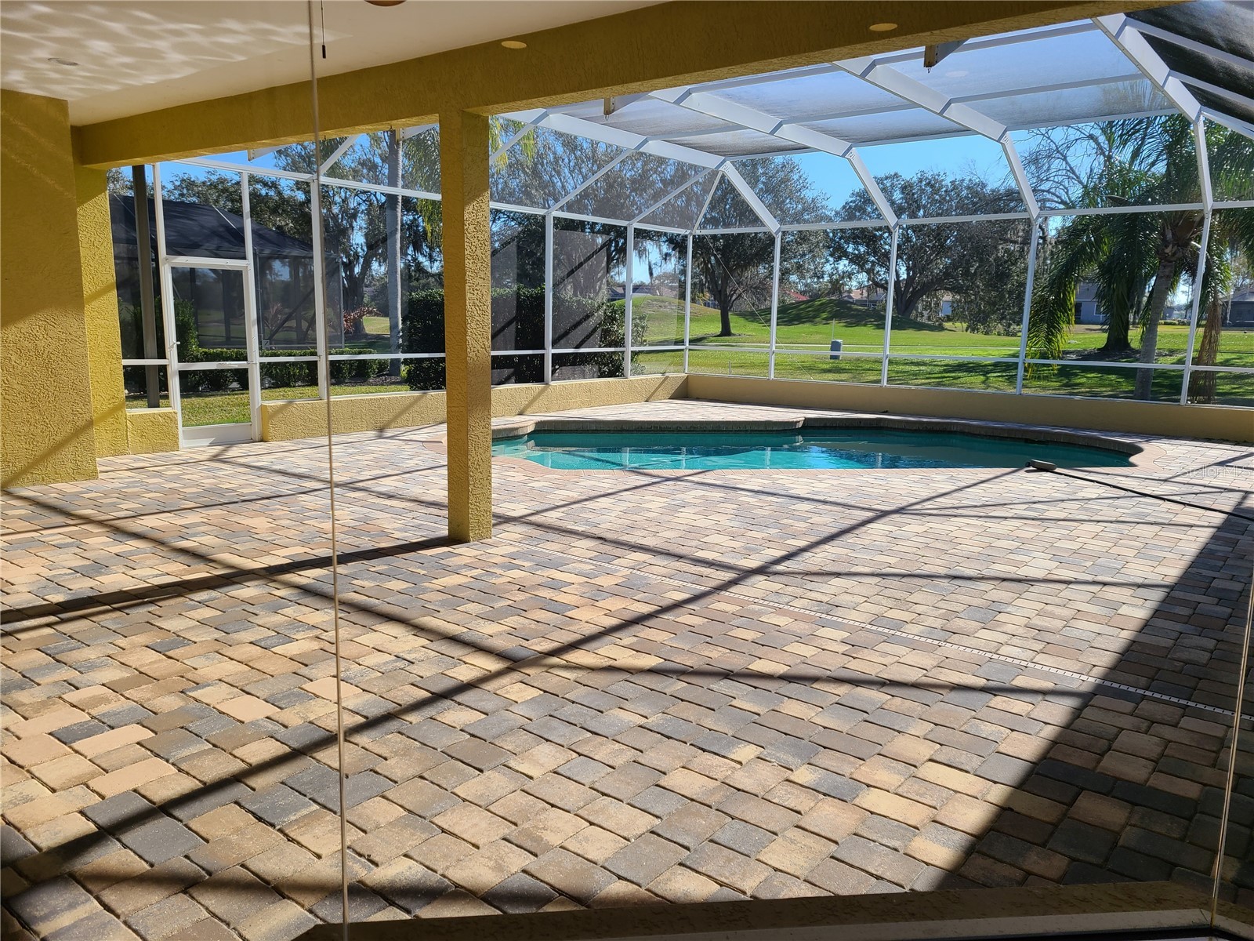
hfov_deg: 67.3
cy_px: 470
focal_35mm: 26
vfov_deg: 53.1
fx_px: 942
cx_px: 627
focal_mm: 5.4
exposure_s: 1/1033
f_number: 1.8
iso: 40
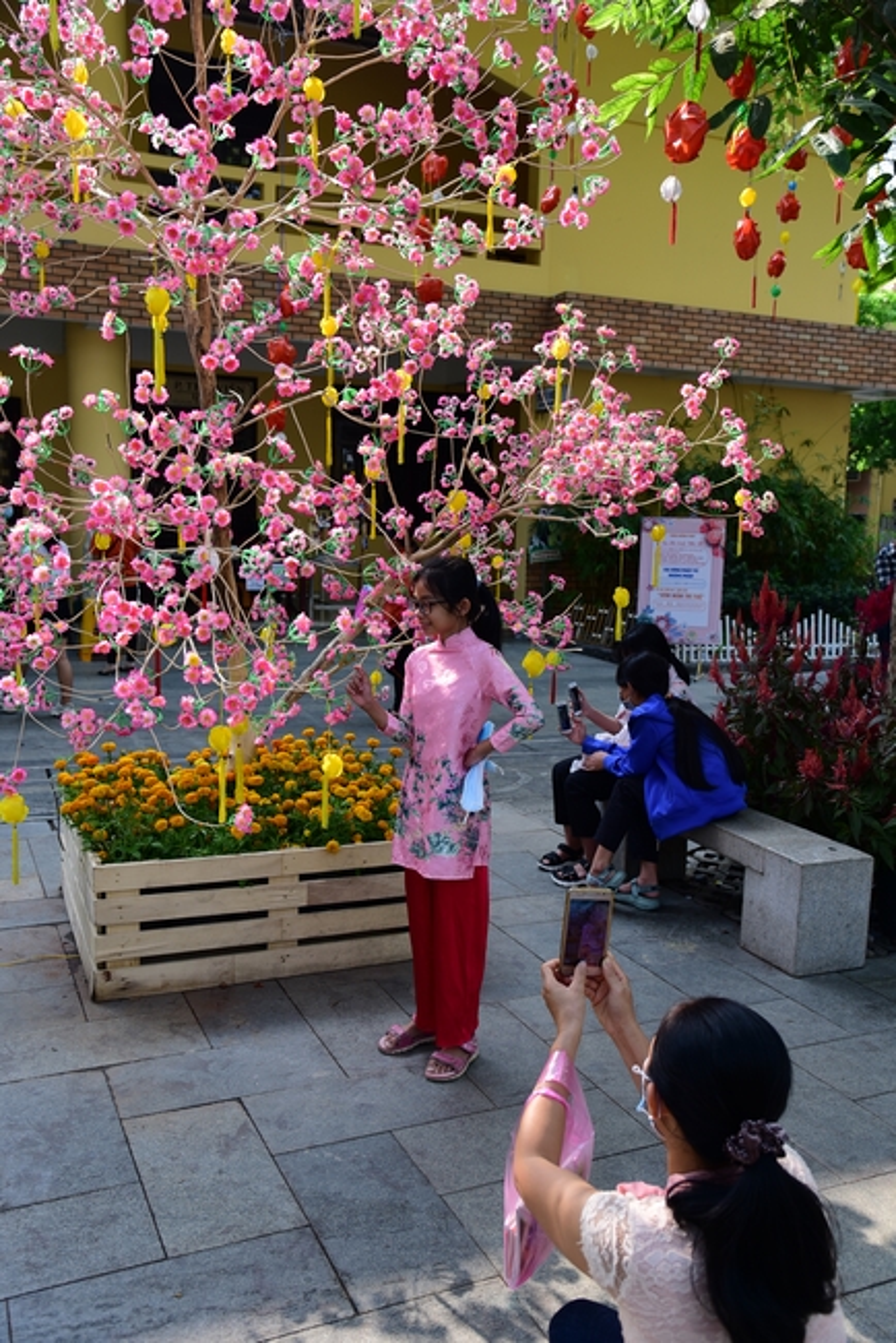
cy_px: 672
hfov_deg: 42.4
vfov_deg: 60.3
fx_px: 1156
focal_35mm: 31
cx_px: 448
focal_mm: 31
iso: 100
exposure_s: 1/100
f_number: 5
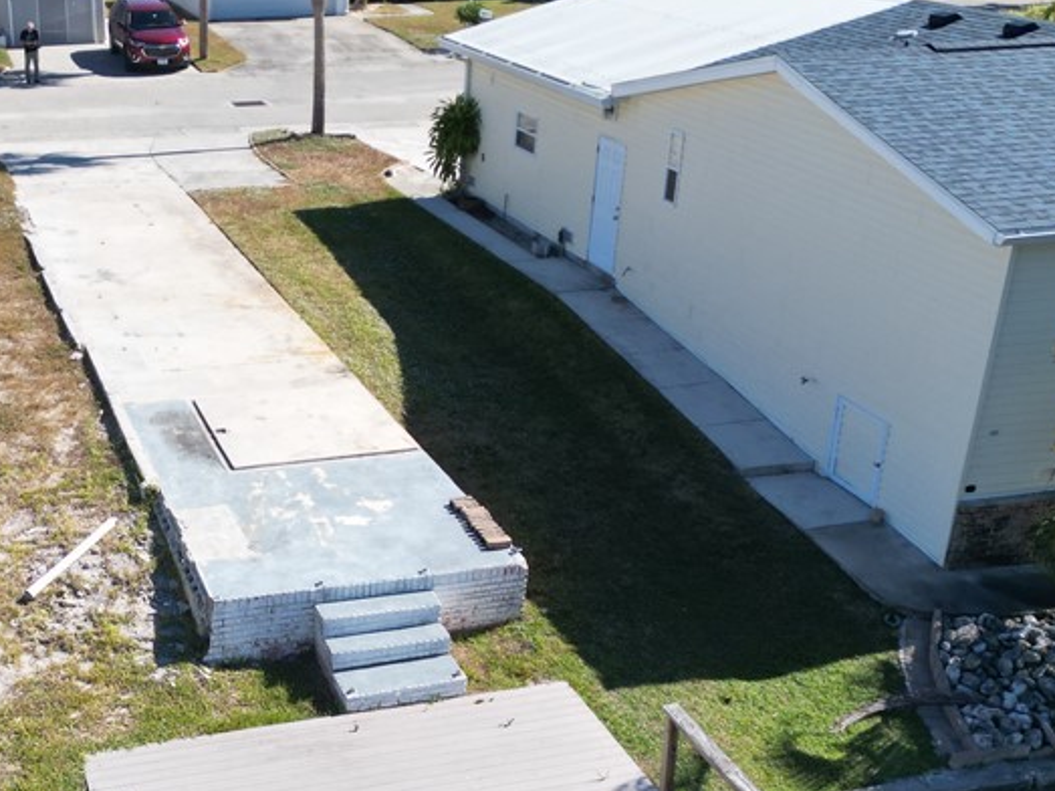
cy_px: 492
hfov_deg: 39.4
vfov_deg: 30.7
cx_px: 272
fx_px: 1432
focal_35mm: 47
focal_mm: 6.72
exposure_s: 1/2500
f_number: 1.7
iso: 120
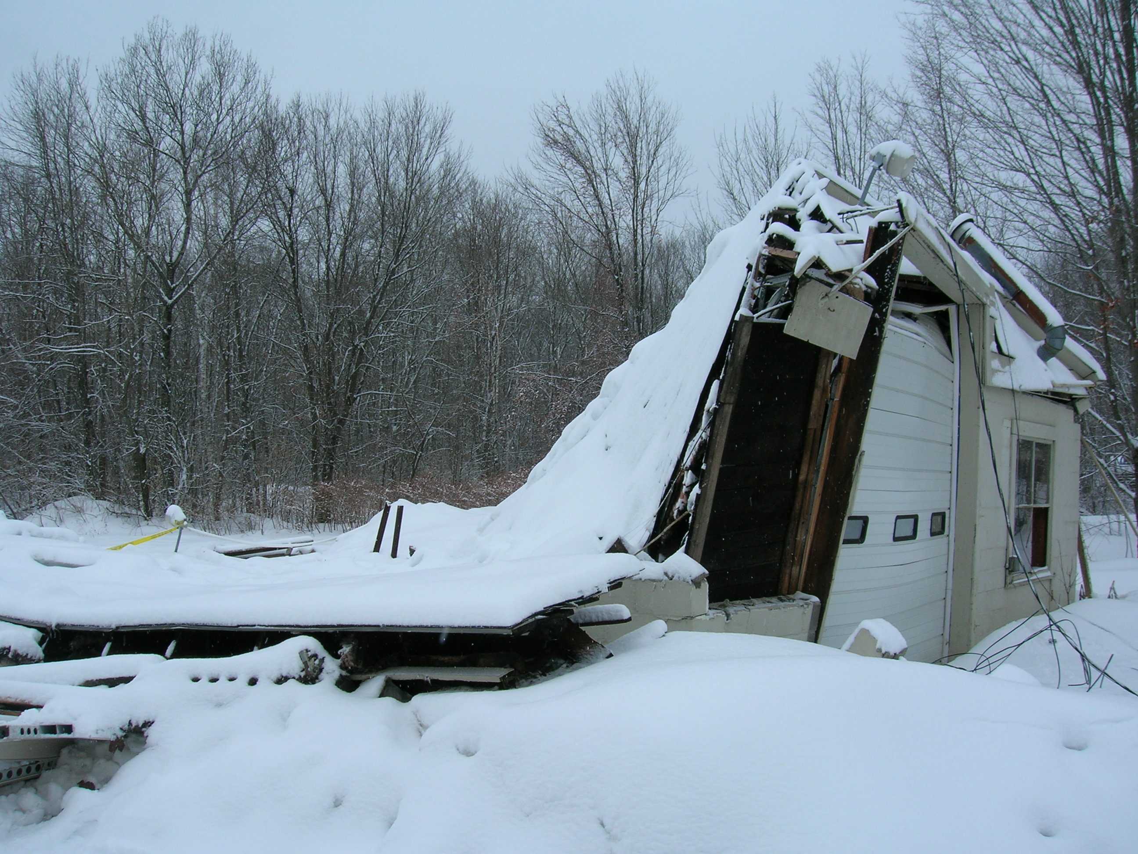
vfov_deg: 41.8
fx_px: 1118
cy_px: 427
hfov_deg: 54.0
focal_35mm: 34
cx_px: 569
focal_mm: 5.7
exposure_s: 1/198
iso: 50
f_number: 4.9
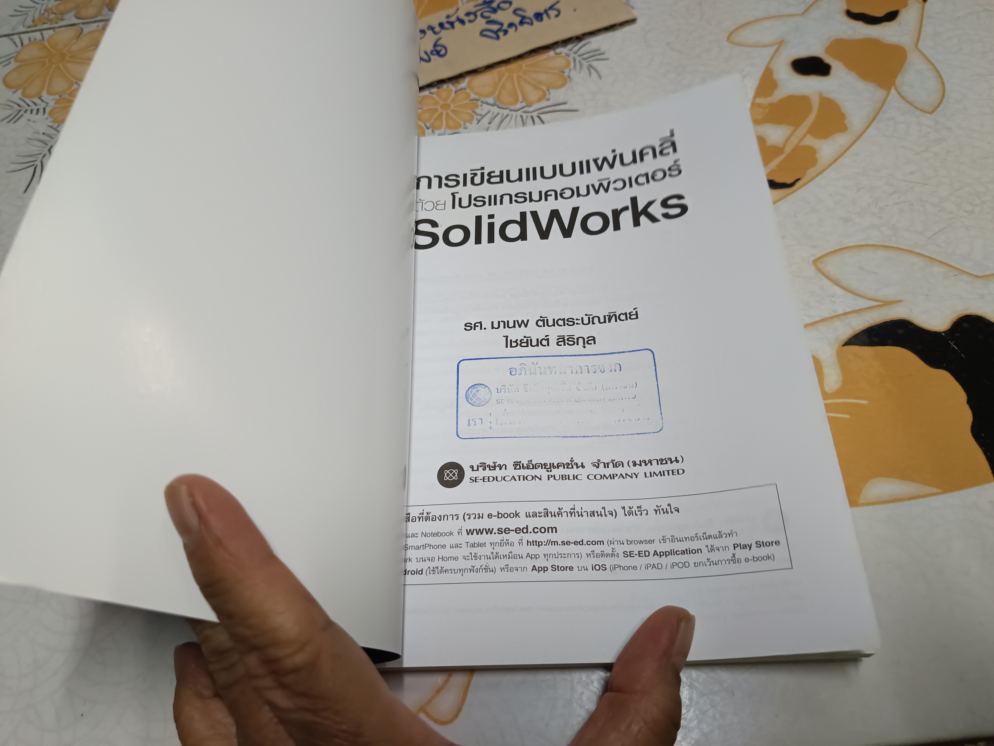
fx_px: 689
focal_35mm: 24
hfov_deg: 71.6
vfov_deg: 56.8
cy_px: 373
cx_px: 497
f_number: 1.7
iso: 1064
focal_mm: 5.31
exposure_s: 1/50
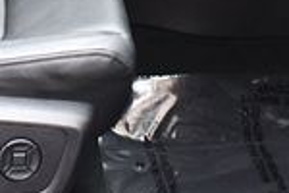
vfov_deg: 10.9
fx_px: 923
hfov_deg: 17.4
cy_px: -189
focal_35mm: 115
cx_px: 0
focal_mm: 18
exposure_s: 1/125
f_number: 3.5
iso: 1100
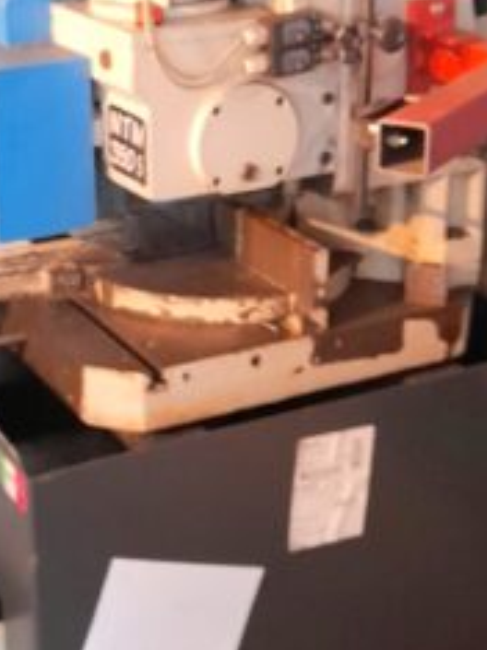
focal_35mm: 64
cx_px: 185
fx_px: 1202
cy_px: 209
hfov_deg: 22.9
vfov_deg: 30.0
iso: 400
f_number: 2
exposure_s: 1/25
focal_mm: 4.6
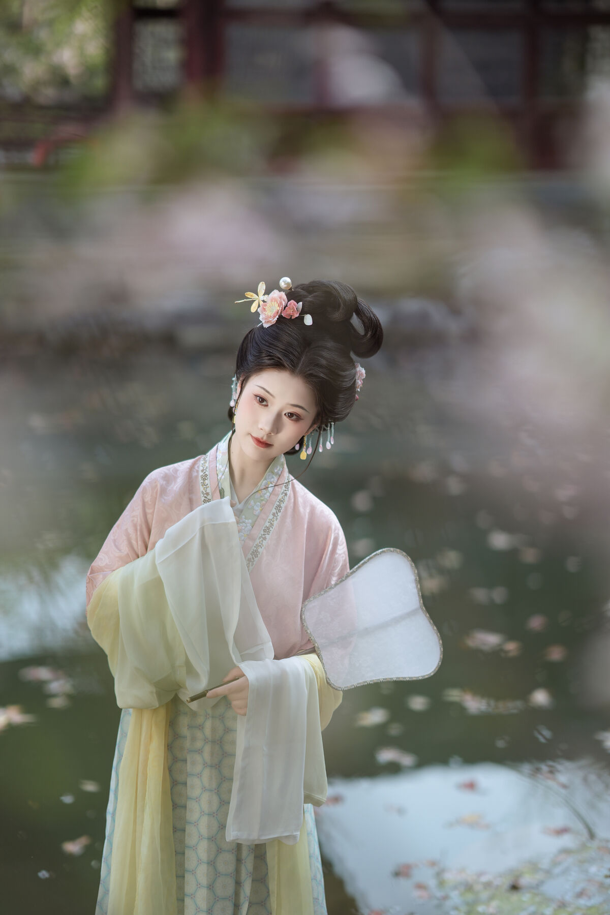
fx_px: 2160
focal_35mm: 85
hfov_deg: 16.1
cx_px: 305
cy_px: 458
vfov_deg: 23.9
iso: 125
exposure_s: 1/1600
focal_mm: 85
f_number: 1.4
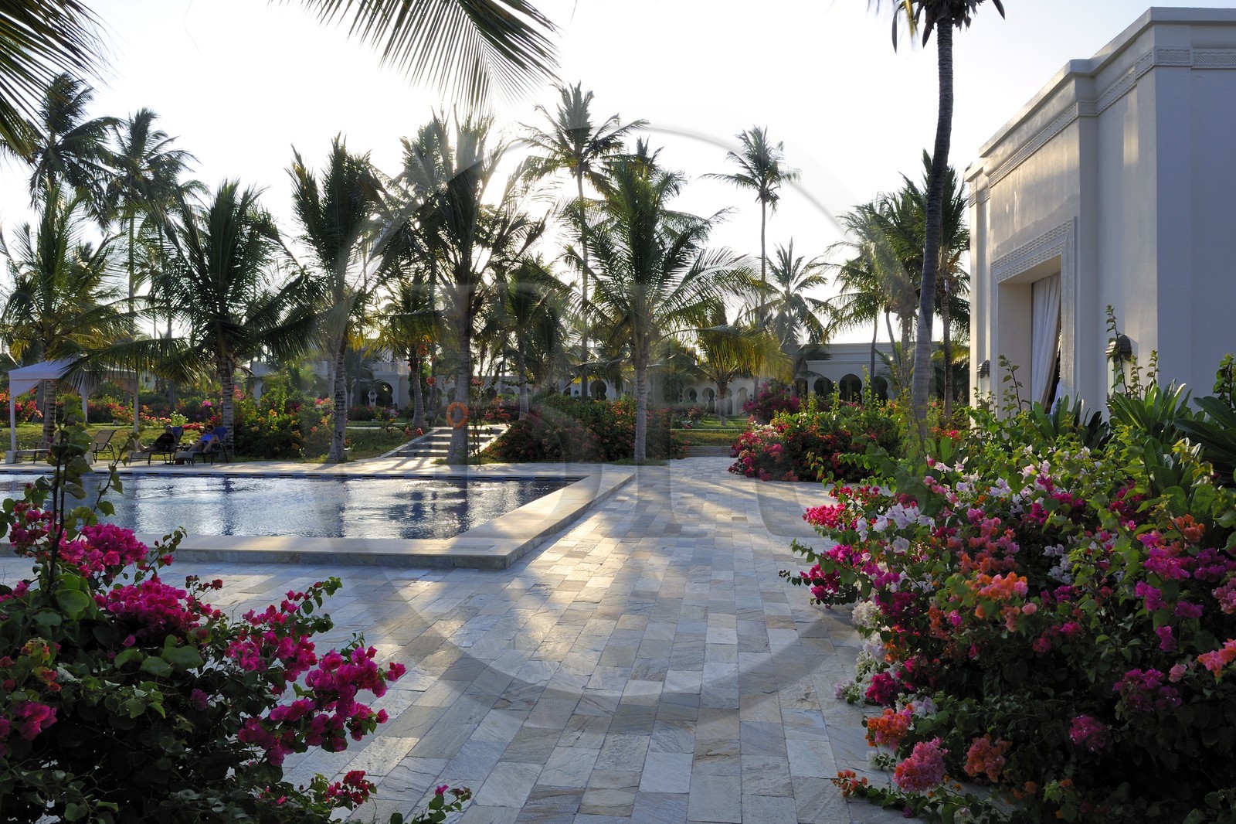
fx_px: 824
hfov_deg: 73.8
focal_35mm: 24
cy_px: 412
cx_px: 618
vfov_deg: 53.1
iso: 200
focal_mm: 24
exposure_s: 1/60
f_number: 16
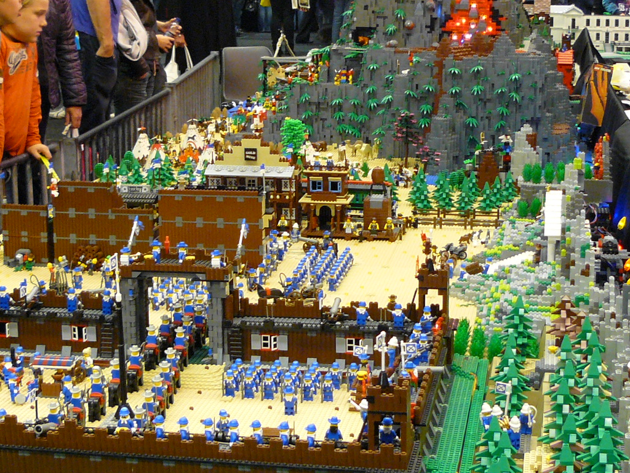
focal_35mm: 72
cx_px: 309
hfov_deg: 27.0
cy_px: 180
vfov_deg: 20.4
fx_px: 1310
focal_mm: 6
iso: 200
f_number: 2.8
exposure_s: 1/6
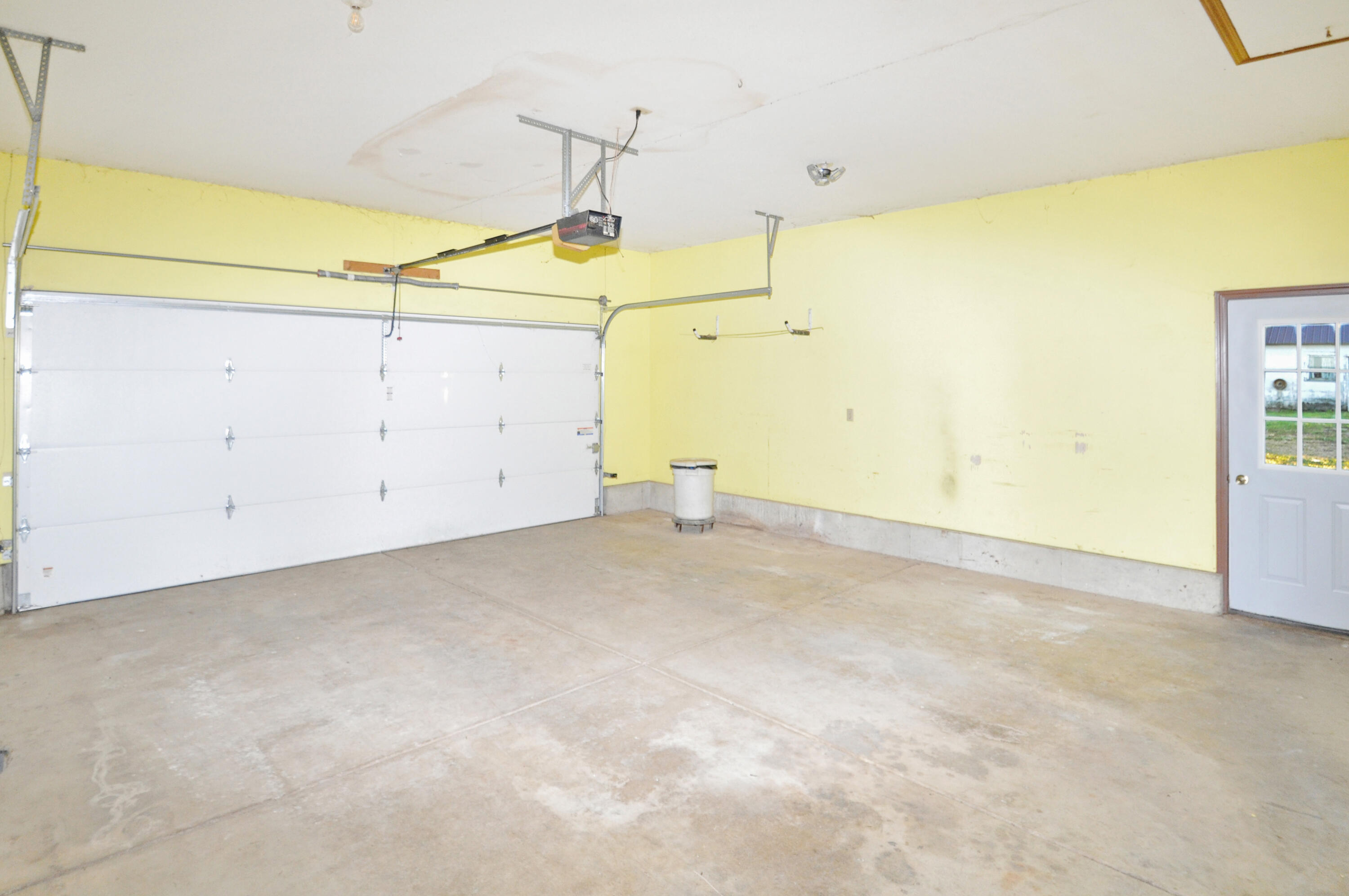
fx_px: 646
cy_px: 448
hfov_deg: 92.5
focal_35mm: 17
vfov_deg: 69.5
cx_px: 674
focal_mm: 11.5
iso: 800
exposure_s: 1/60
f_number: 4
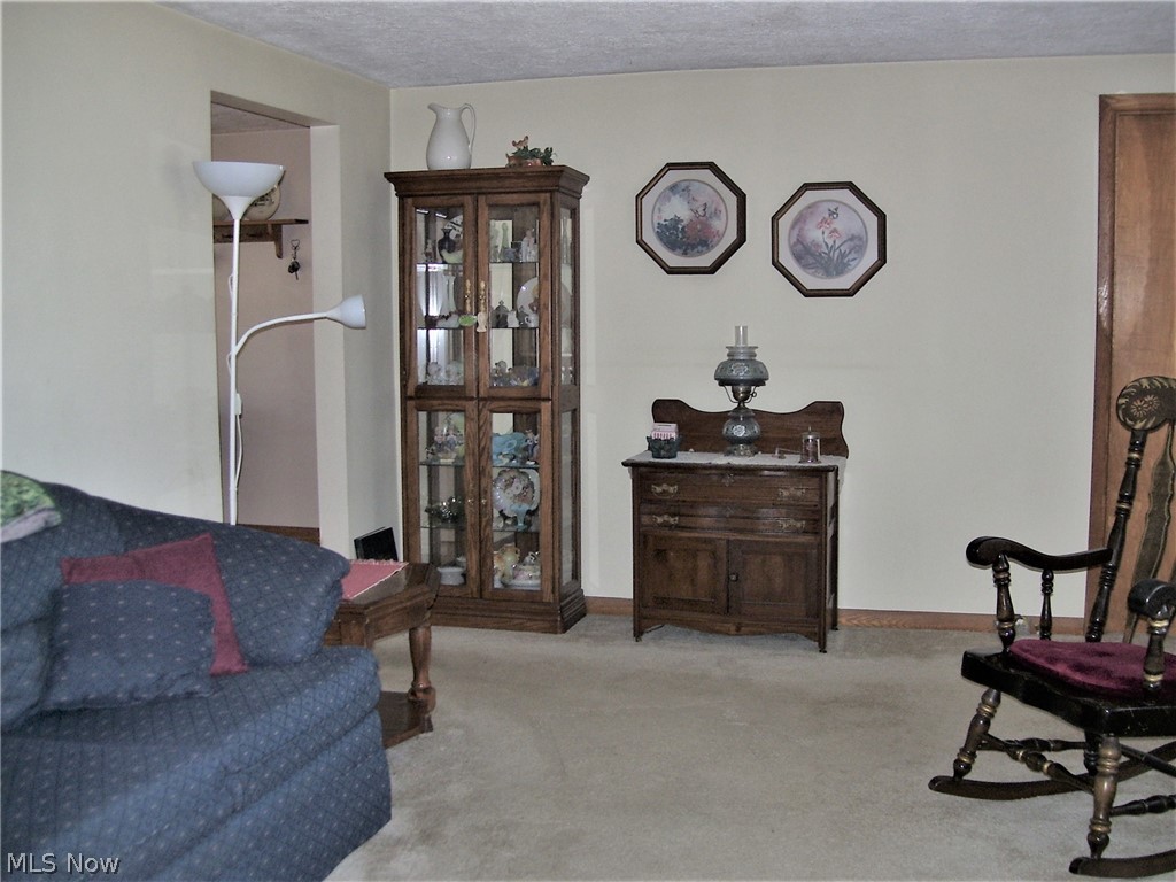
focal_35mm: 36
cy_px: 441
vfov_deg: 39.7
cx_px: 588
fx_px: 1223
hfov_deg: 51.4
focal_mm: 6
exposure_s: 1/60
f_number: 2.7
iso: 80
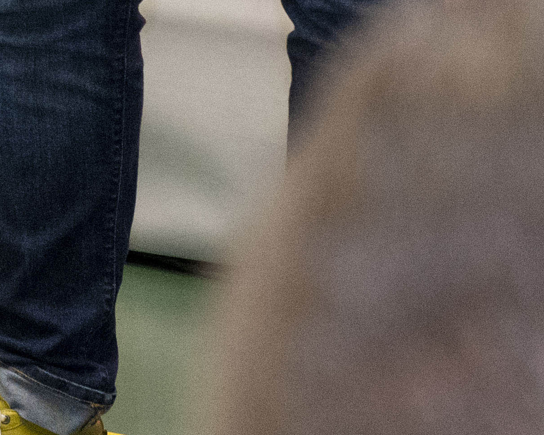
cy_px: -596
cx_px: -274
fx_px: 7952
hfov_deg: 3.9
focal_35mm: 494
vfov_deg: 3.1
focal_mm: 77
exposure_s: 1/125
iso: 1600
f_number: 5.6
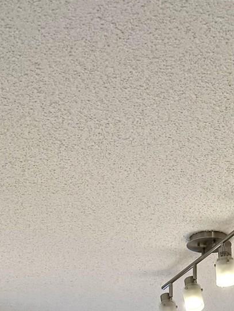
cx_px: 152
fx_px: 919
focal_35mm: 102
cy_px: 619
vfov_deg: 15.5
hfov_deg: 14.5
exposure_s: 1/127
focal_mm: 6.76
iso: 125
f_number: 1.78
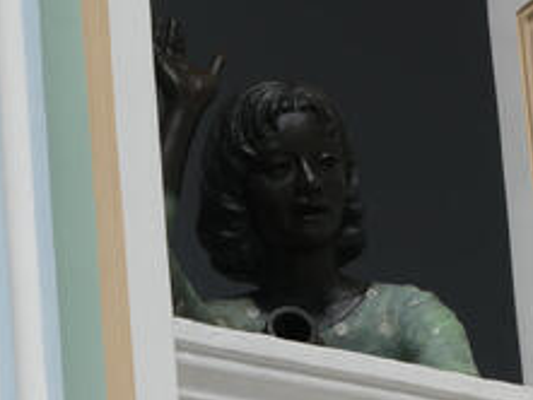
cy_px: 282
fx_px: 8966
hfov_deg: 3.4
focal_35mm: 582
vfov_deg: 2.6
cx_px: 400
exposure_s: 1/320
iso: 80
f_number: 5.9
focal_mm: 57.7
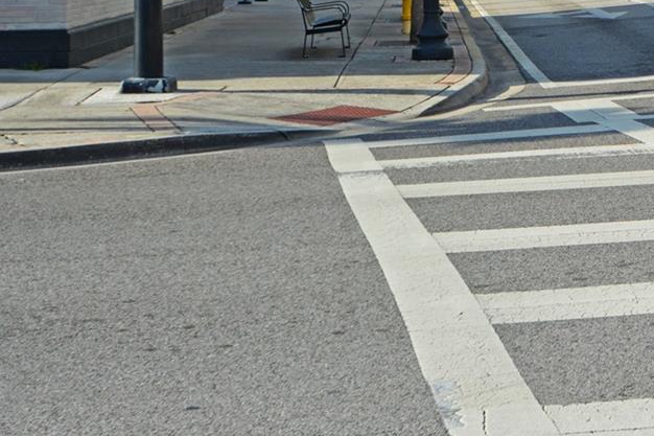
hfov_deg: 20.8
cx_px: 769
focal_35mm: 92
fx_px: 1671
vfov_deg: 14.3
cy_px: -110
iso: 125
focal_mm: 24
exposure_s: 1/250
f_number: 8
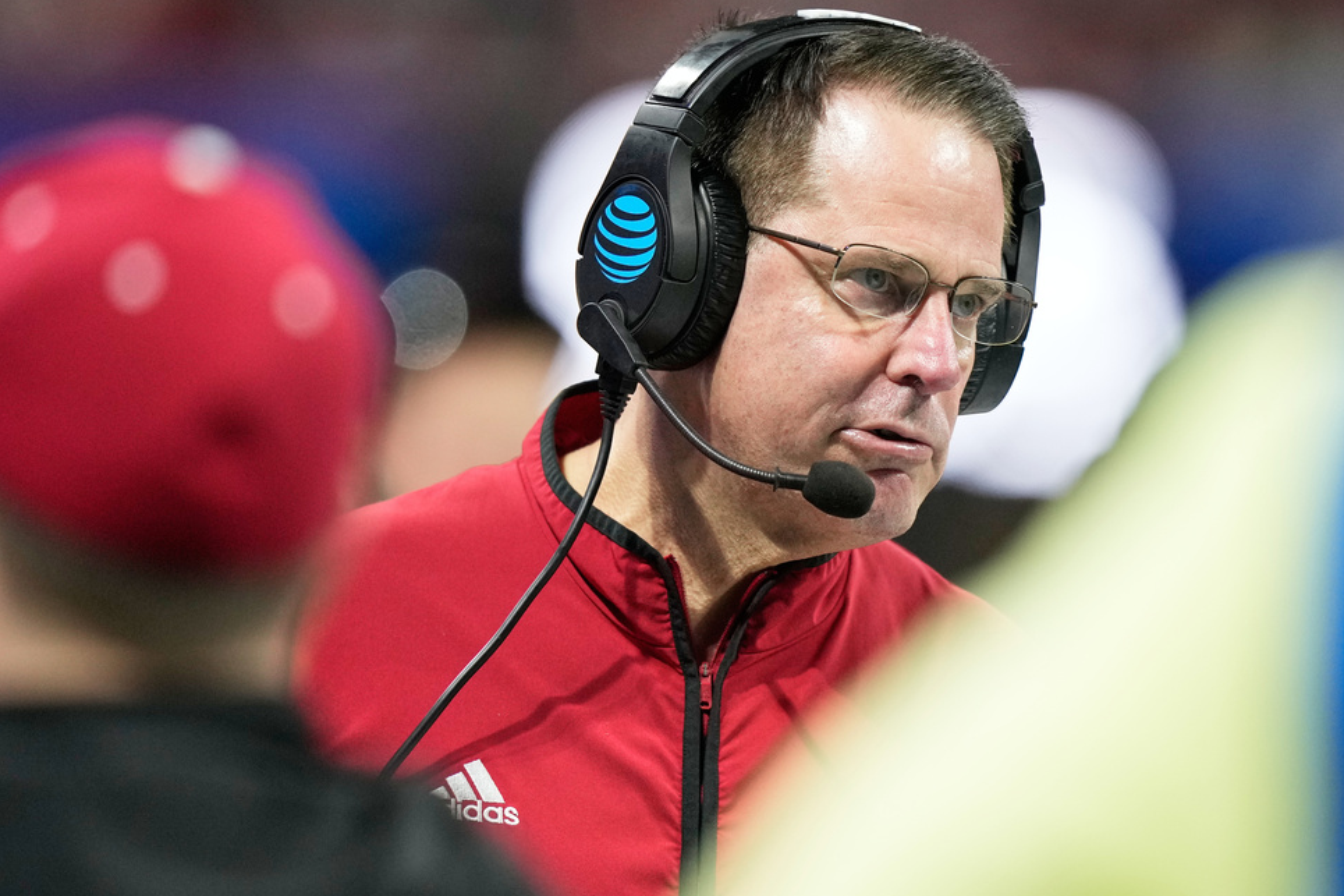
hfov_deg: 3.2
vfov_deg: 2.2
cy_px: 434
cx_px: 710
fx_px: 23776
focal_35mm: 637
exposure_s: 1/2000
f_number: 2.8
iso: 2500
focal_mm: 400
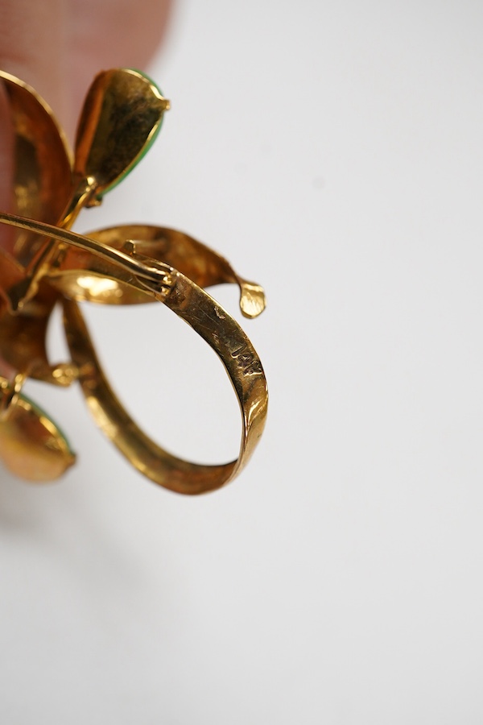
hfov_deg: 29.9
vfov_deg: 43.6
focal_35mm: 45
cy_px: 362
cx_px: 242
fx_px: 906
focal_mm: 30
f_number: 11
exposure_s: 1/125
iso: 1250
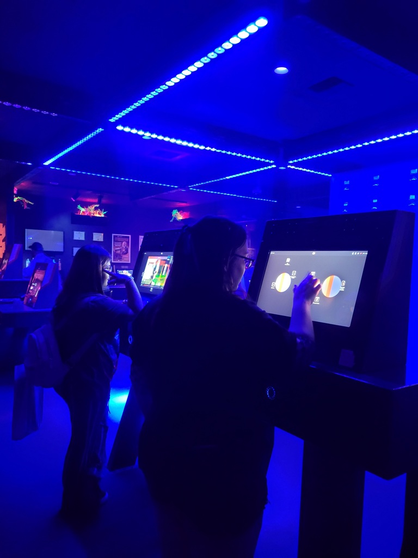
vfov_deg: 67.3
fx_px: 419
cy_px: 279
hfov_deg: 53.1
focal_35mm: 26
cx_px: 209
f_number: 1.8
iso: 800
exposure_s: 1/24
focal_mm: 5.4
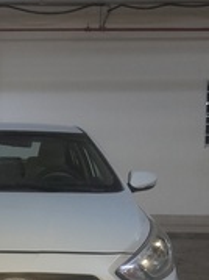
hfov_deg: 22.3
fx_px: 516
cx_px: 15
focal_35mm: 64
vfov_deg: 30.0
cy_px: 196
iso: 400
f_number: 2
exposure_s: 1/25
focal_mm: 4.6
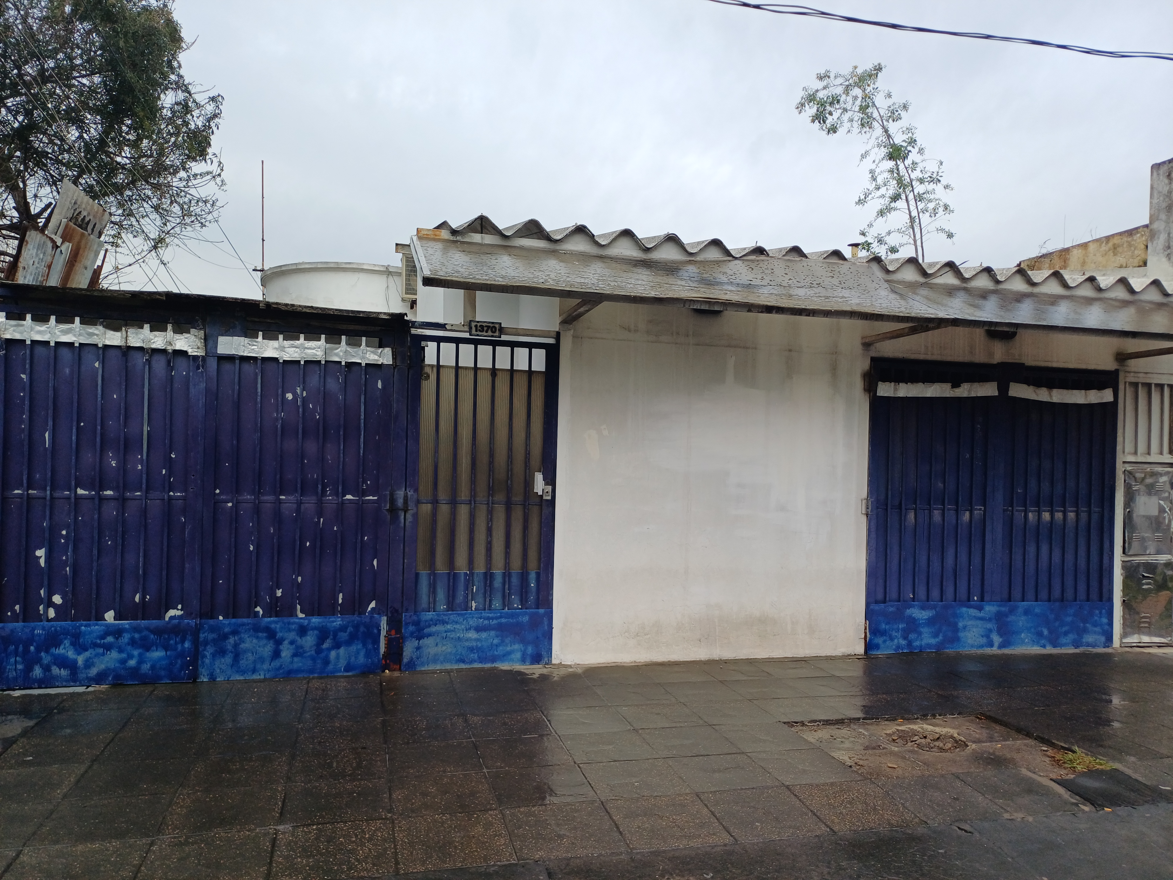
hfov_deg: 69.4
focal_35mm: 25
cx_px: 586
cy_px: 440
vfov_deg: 54.9
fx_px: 847
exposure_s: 1/355
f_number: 1.8
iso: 50
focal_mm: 4.65
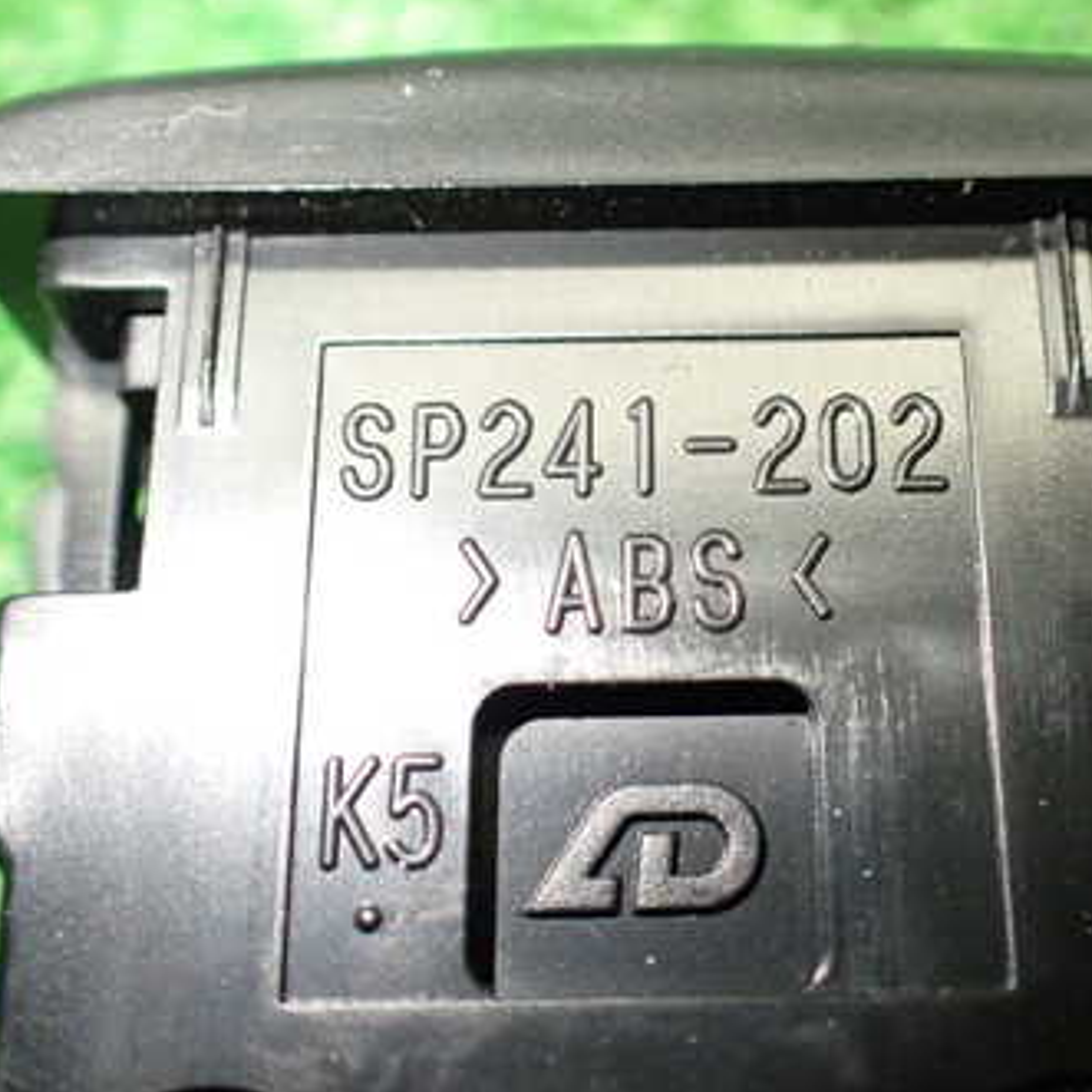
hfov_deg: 35.1
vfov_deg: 35.3
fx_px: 1713
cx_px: 709
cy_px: 518
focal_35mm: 48
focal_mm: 5.4
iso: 500
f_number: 2.3
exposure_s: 1/125
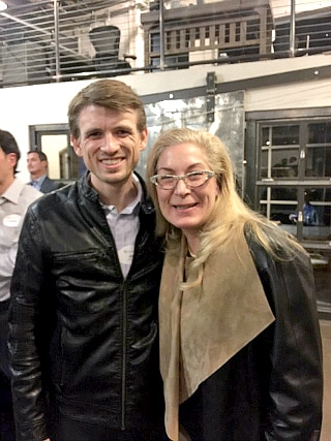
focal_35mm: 29
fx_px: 370
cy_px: 220
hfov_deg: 48.2
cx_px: 166
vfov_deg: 61.7
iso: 125
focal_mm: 4.15
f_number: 2.2
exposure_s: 1/4
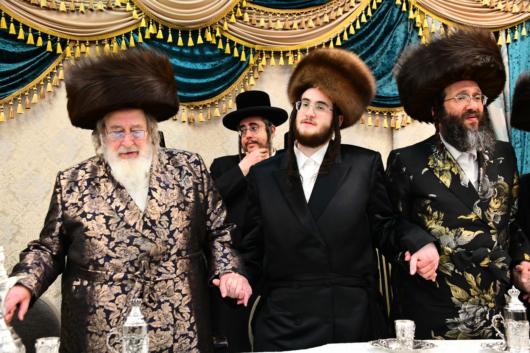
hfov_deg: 41.1
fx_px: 707
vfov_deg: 28.1
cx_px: 265
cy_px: 176
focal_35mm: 48
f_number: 5.6
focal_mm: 48
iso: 3200
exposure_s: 1/200
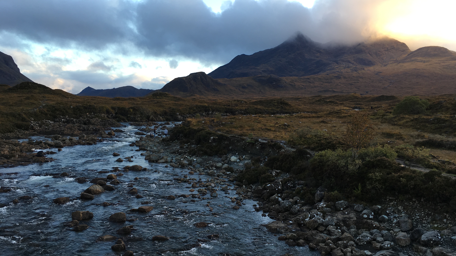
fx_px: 387
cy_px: 139
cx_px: 230
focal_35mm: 32
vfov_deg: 36.6
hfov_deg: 61.0
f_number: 2.2
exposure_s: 1/100
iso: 25
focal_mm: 4.15
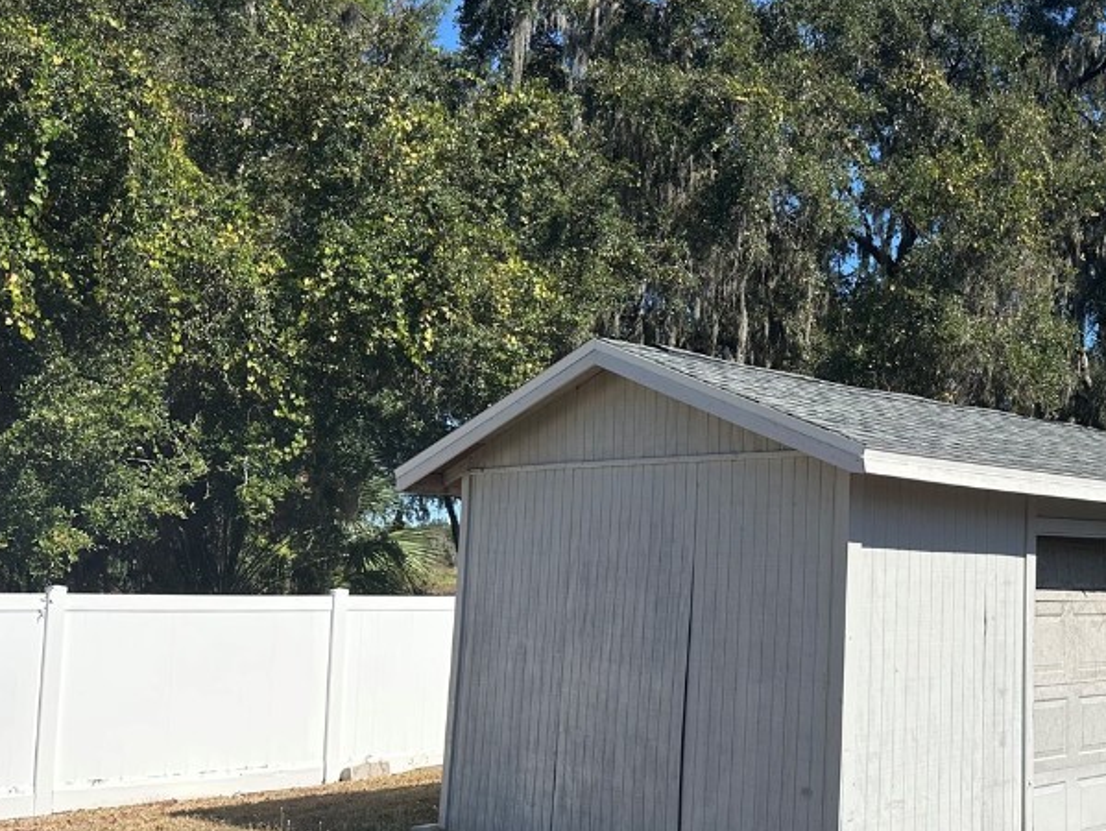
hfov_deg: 43.6
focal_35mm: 41
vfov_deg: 35.2
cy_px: 451
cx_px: 886
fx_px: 1311
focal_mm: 6.86
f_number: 1.78
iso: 80
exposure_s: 1/4016
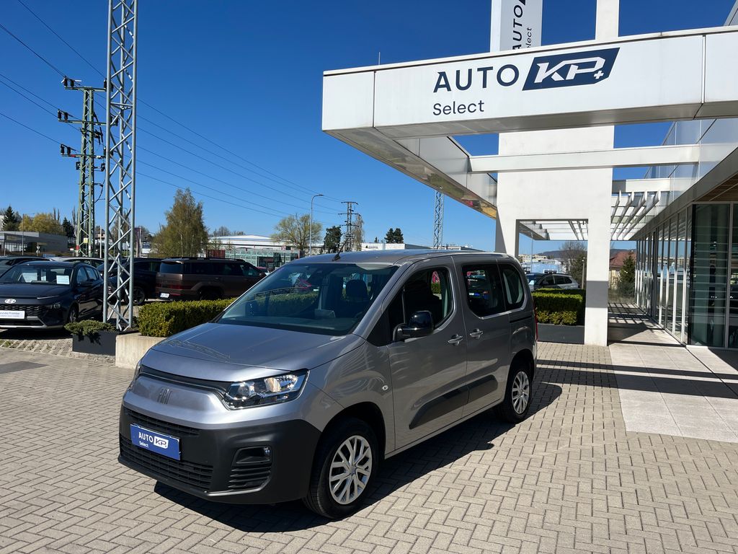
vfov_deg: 53.1
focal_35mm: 26
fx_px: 554
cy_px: 277
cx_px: 369
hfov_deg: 67.3
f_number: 1.6
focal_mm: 5.1
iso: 50
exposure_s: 1/5319
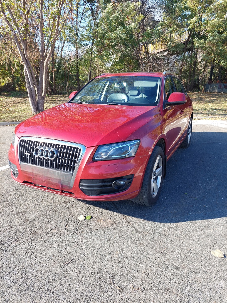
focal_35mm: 25
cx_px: 114
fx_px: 219
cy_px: 152
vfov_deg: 69.4
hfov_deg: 54.9
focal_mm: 5.23
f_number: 1.8
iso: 40
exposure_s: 1/357
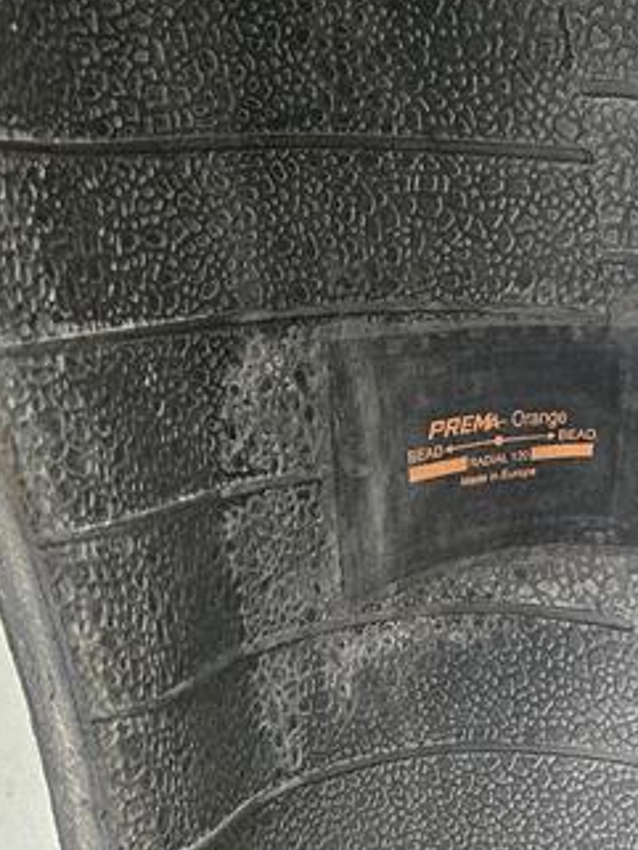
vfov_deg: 34.4
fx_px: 1351
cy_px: 598
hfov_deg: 25.4
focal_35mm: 55
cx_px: 619
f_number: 1.8
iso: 800
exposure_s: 1/100
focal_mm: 5.4
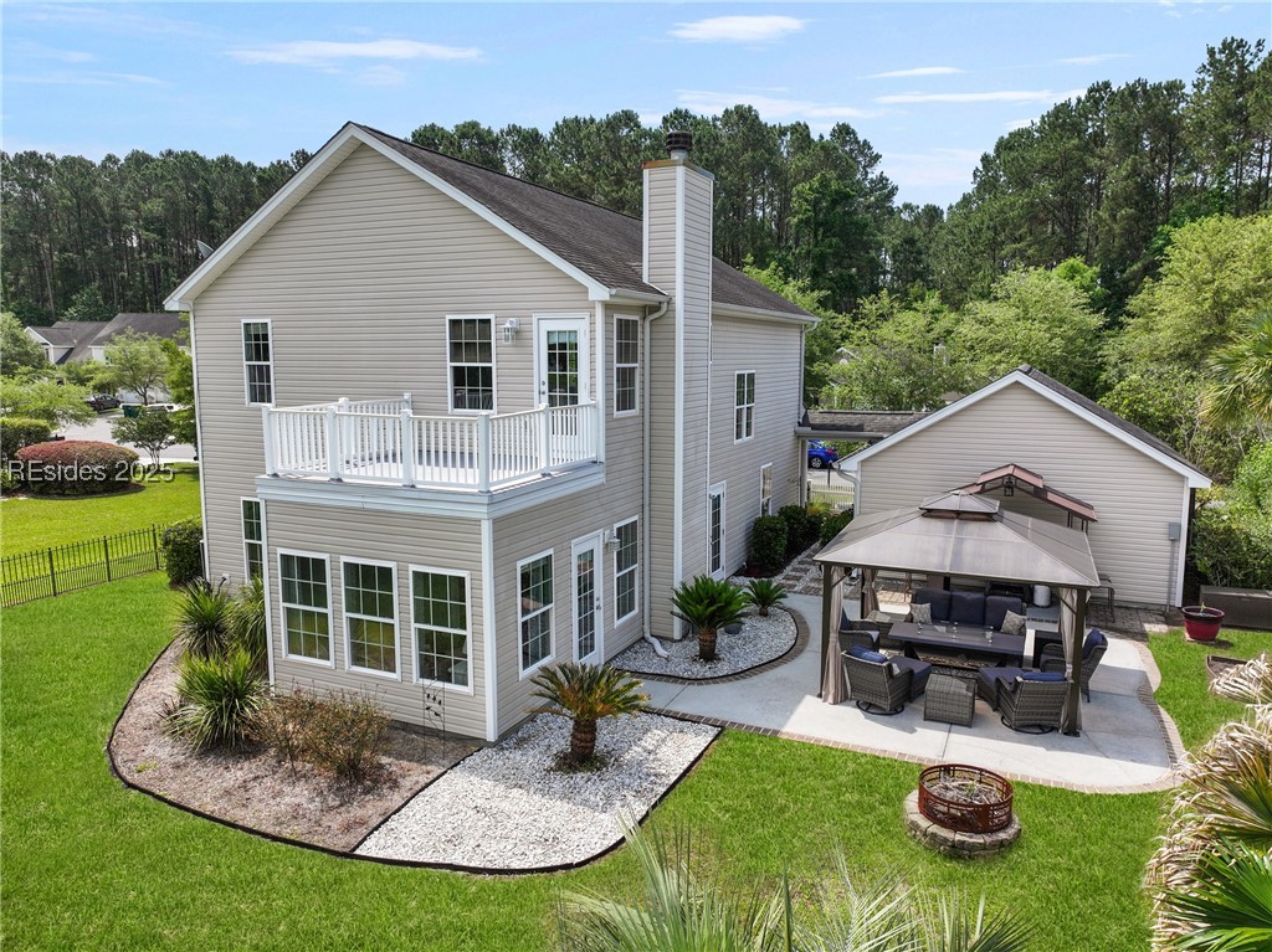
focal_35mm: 24
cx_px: 636
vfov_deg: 56.8
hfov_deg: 71.6
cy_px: 476
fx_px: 881
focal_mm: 12.29
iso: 100
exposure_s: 1/2000
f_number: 2.8
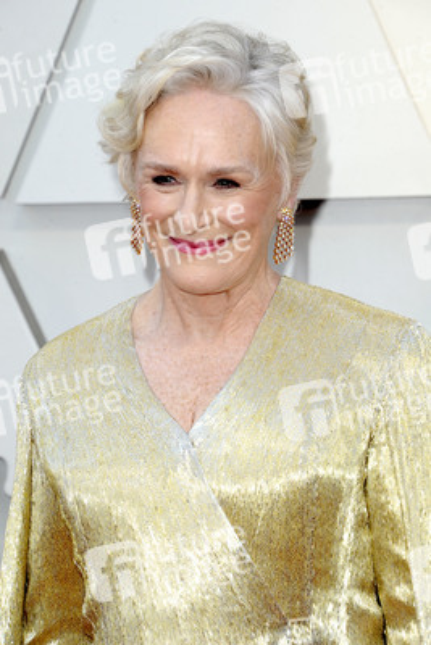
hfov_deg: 7.2
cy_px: 322
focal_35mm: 190
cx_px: 216
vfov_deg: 10.8
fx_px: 3409
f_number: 9
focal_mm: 190
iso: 800
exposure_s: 1/250
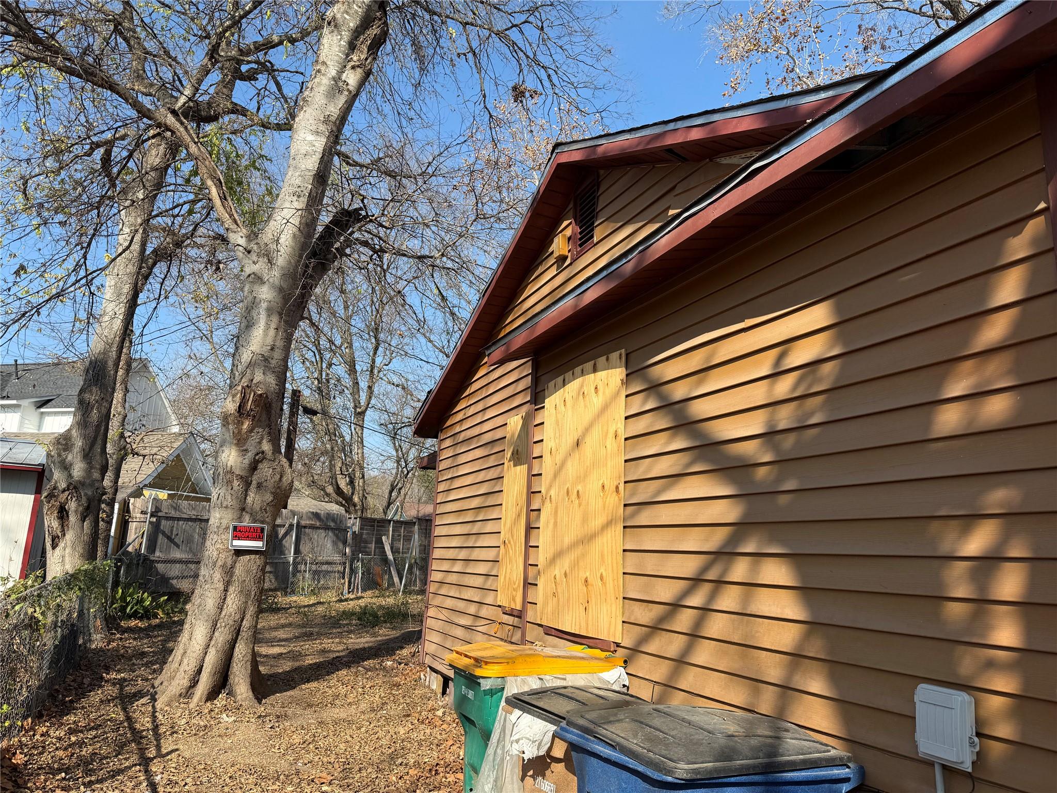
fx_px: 733
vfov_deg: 56.8
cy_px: 396
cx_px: 528
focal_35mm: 24
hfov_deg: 71.6
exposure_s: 1/2801
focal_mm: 6.76
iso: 80
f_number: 1.78
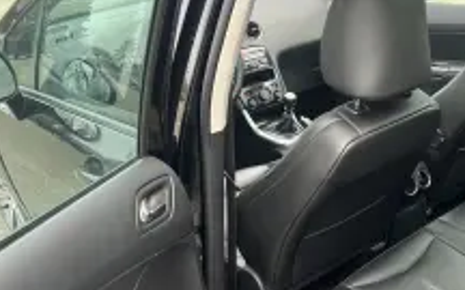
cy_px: 219
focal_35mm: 46
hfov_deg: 42.6
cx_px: 327
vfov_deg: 27.6
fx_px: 583
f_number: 1.5
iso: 80
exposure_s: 1/121
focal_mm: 5.7
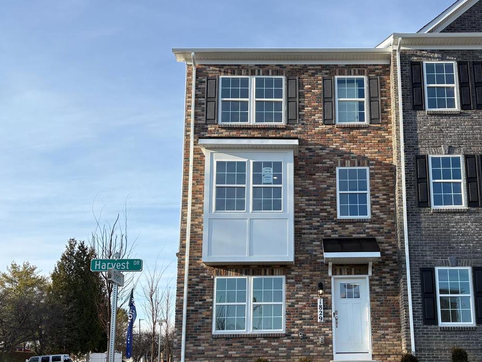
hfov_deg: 46.2
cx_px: 315
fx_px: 557
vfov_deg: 35.7
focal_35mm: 40
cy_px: 235
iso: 50
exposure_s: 1/1550
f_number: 1.6
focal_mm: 5.96
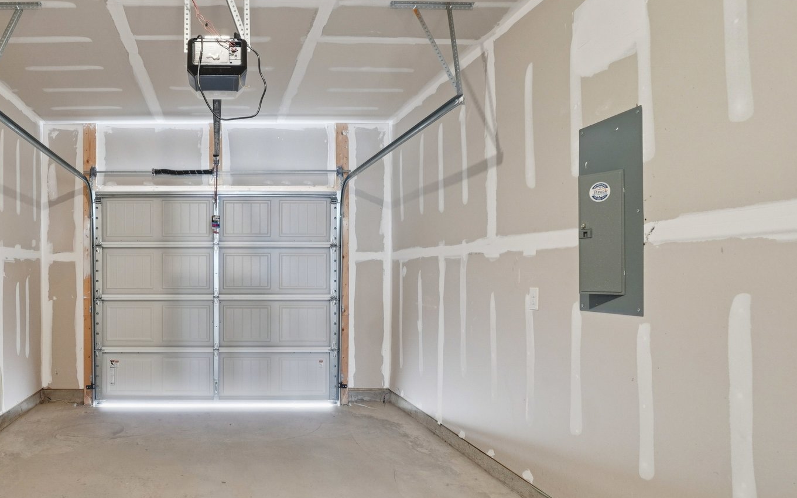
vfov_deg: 52.8
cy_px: 288
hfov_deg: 72.9
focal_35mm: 23
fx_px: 500
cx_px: 220
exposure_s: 1/2.5
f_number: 8
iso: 400
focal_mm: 10
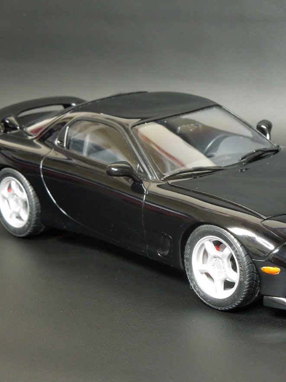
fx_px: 915
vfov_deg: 23.6
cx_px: 197
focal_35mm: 83
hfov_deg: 17.7
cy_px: 194
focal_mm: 11
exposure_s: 1/13
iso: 720
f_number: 4.3
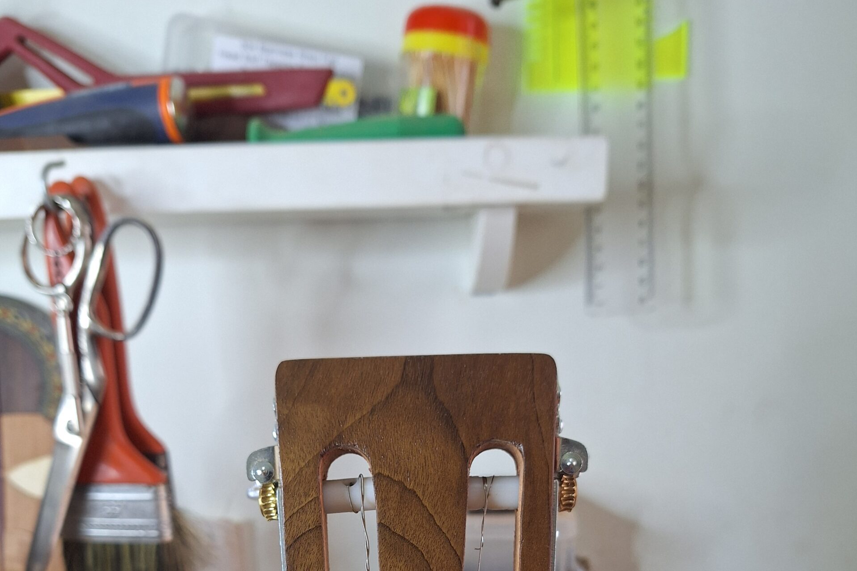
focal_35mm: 32
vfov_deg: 37.6
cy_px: 542
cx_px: 429
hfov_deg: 58.7
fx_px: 762
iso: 80
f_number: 1.8
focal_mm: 5.54
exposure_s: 1/40
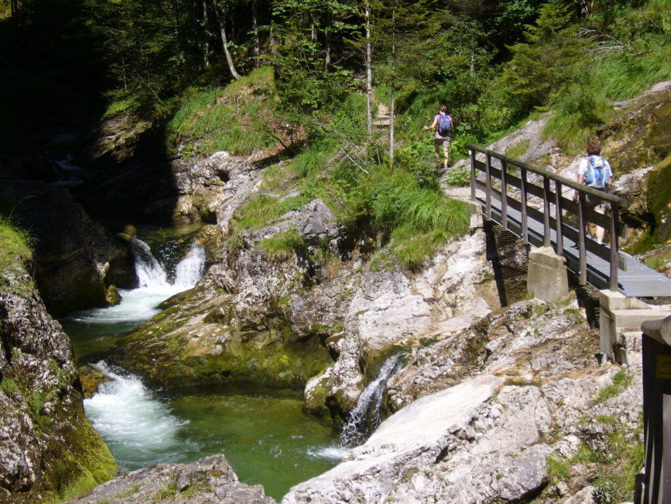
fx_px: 1279
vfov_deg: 22.3
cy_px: 252
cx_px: 336
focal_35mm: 66
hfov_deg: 29.4
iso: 80
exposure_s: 1/500
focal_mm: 10.9
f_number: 3.9
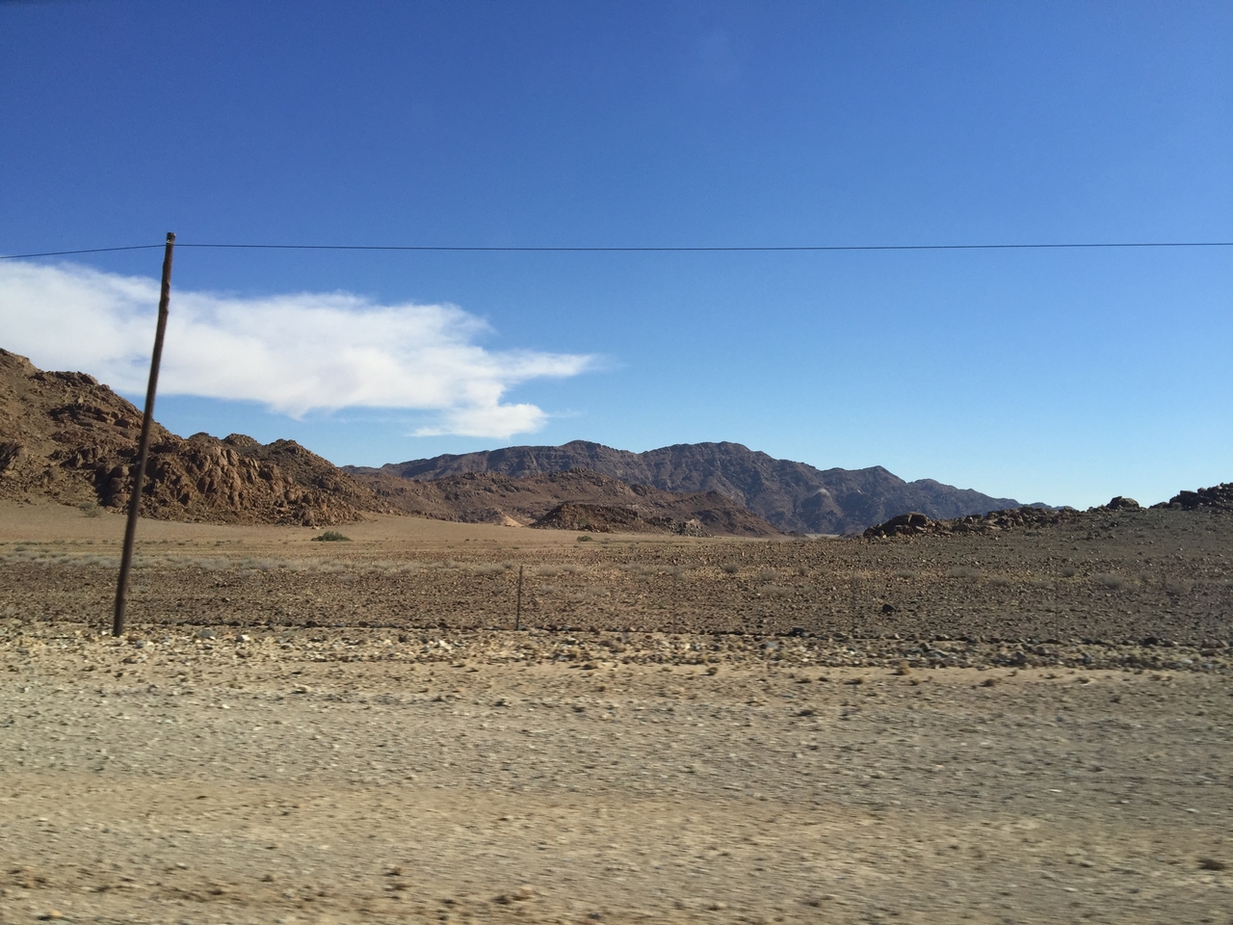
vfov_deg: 48.2
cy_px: 462
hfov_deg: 61.7
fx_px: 1033
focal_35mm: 29
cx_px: 616
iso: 32
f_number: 2.2
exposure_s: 1/599
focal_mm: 4.15
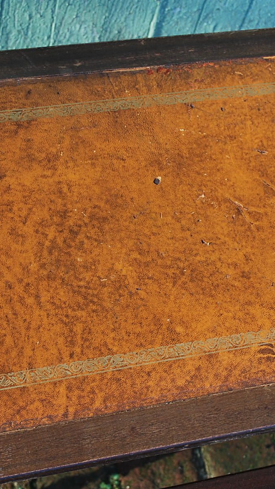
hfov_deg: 16.8
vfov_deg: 29.3
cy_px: 254
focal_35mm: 72
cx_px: 126
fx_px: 933
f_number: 5
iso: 200
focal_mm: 28
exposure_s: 1/100
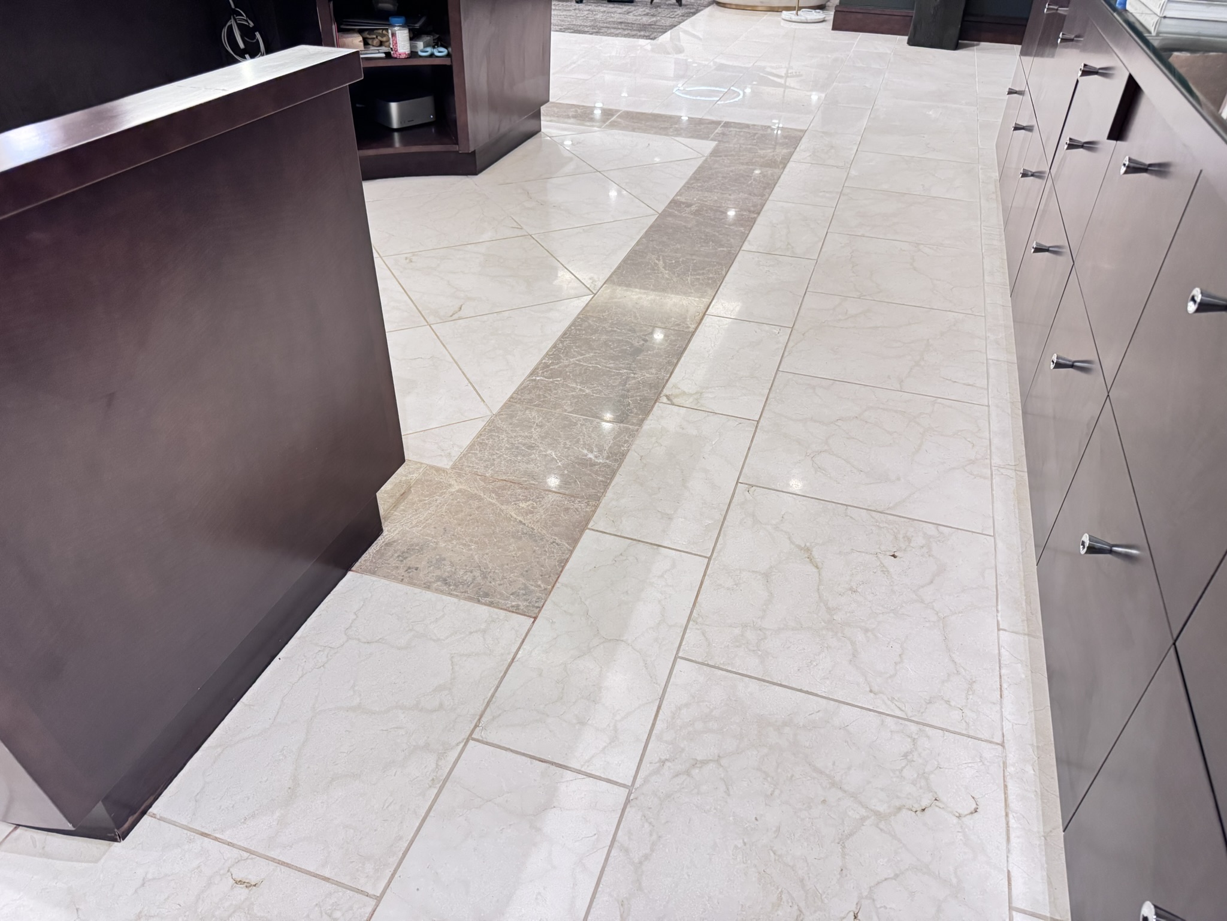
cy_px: 460
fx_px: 851
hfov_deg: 71.6
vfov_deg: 56.8
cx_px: 614
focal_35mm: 24
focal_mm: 6.76
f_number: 1.78
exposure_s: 1/40
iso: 640
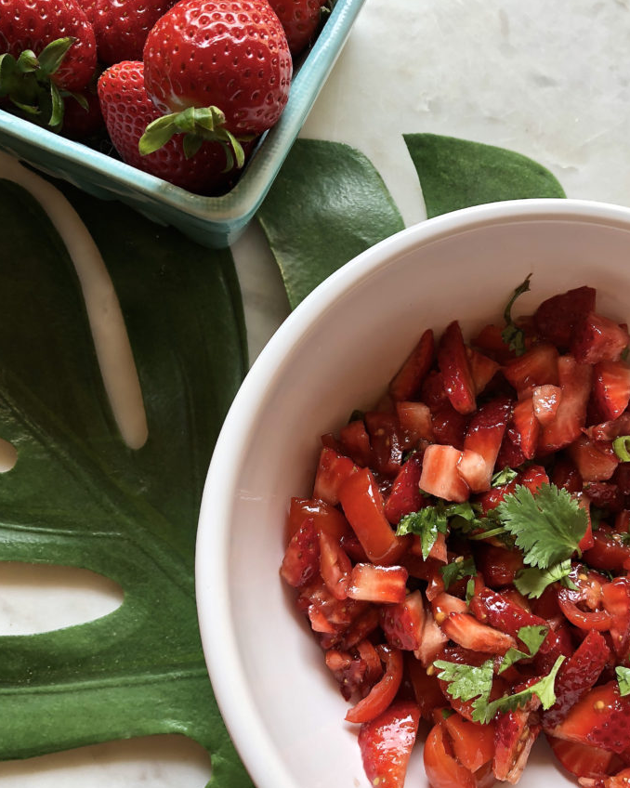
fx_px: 769
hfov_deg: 44.5
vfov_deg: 54.2
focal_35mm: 33
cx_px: 322
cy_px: 384
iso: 50
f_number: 1.8
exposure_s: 1/120
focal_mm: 3.99
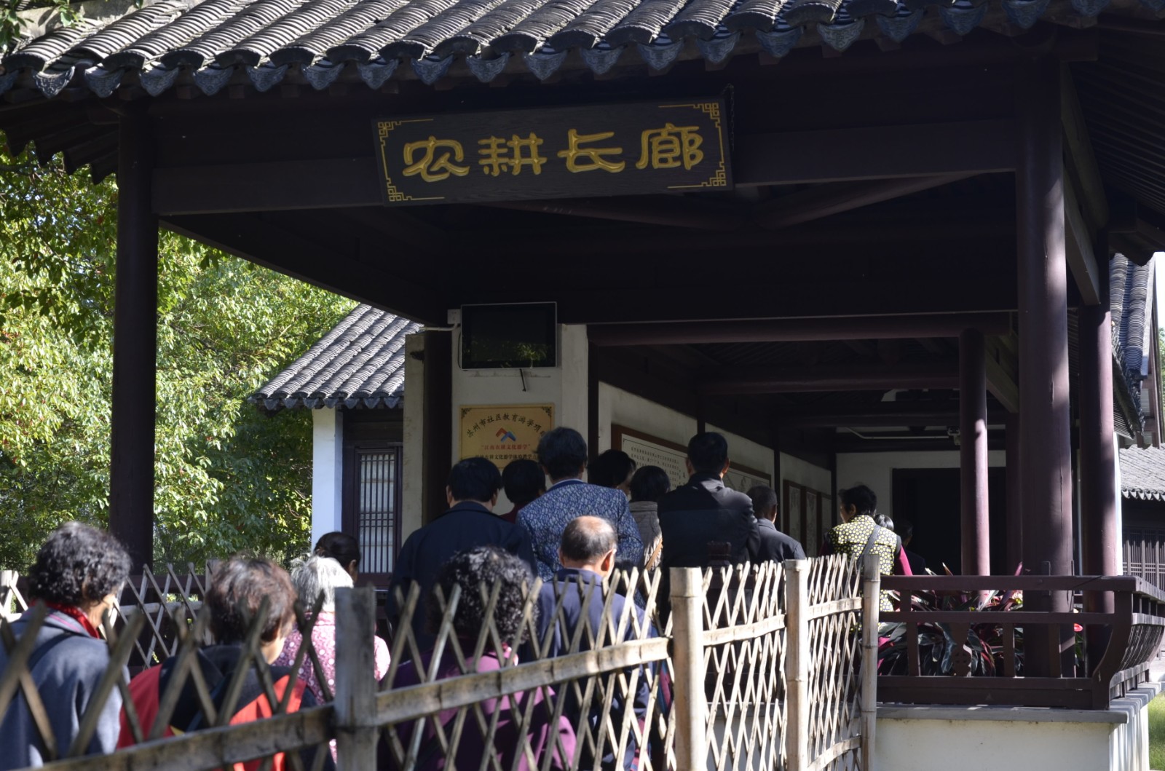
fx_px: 2179
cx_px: 582
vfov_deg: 20.1
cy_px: 386
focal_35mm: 68
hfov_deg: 29.9
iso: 200
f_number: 6.3
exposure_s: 1/160
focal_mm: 45
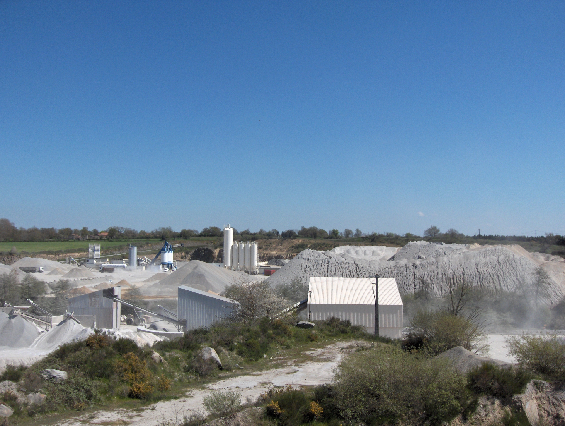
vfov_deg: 36.9
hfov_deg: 47.8
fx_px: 637
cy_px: 213
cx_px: 282
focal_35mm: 39
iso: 100
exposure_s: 1/1250
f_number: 4.8
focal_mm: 8
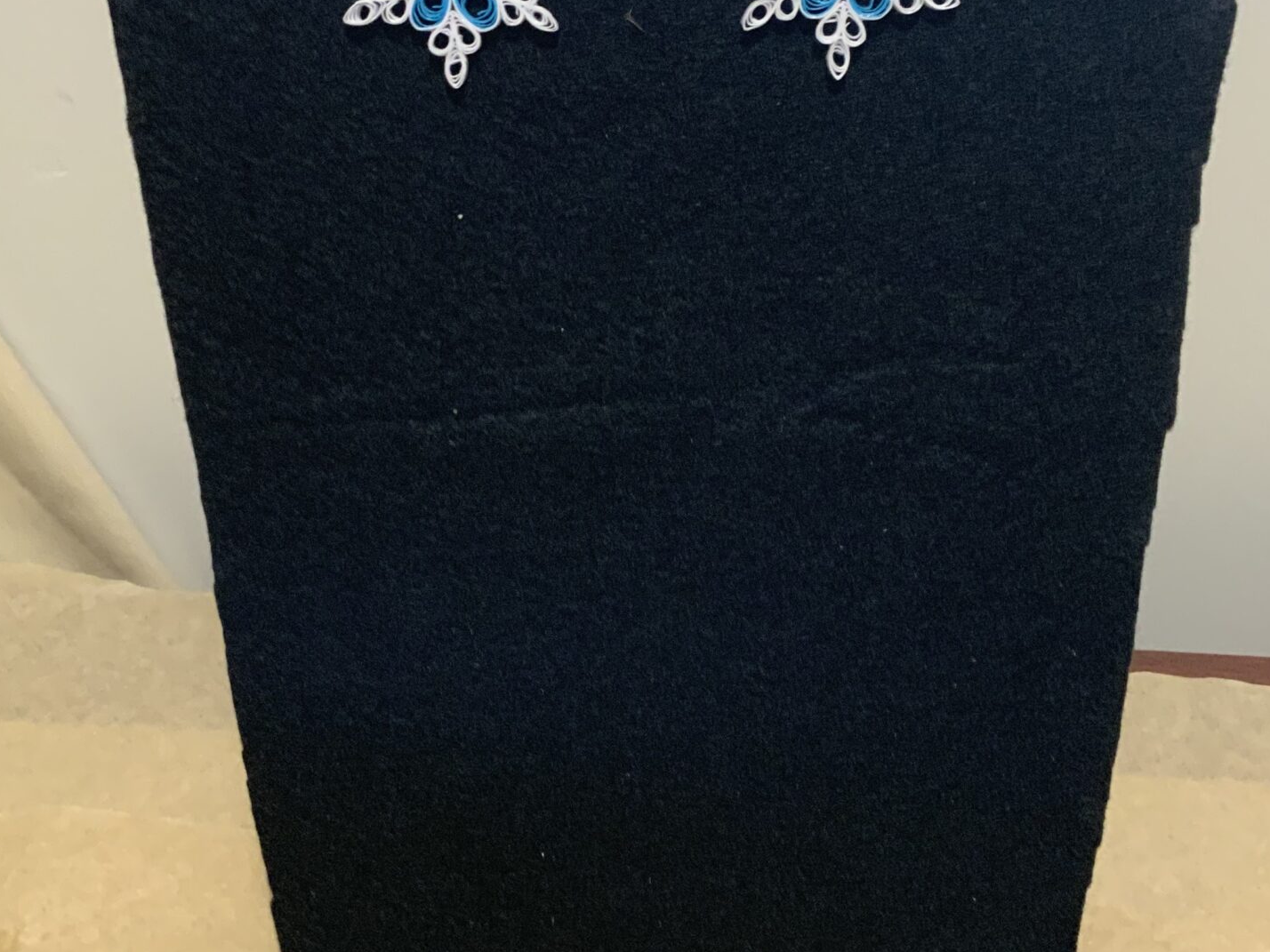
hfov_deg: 36.8
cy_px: 250
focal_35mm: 52
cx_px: 591
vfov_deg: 27.7
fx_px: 1908
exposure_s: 1/60
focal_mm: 3
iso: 200
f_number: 1.8
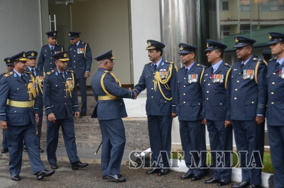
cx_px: 142
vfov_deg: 20.5
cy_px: 94
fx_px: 519
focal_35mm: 66
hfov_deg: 30.6
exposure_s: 1/200
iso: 250
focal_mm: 44
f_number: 5
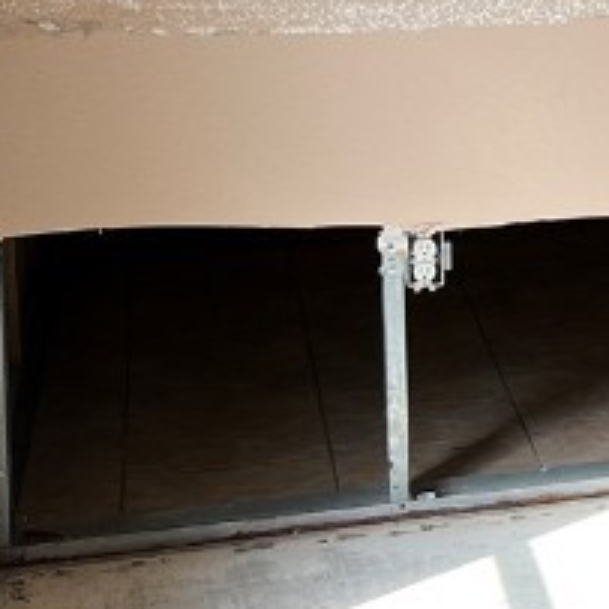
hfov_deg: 13.2
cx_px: 1164
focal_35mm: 116
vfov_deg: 14.7
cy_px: -21
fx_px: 2309
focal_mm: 5.7
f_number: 1.5
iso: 40
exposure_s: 1/234
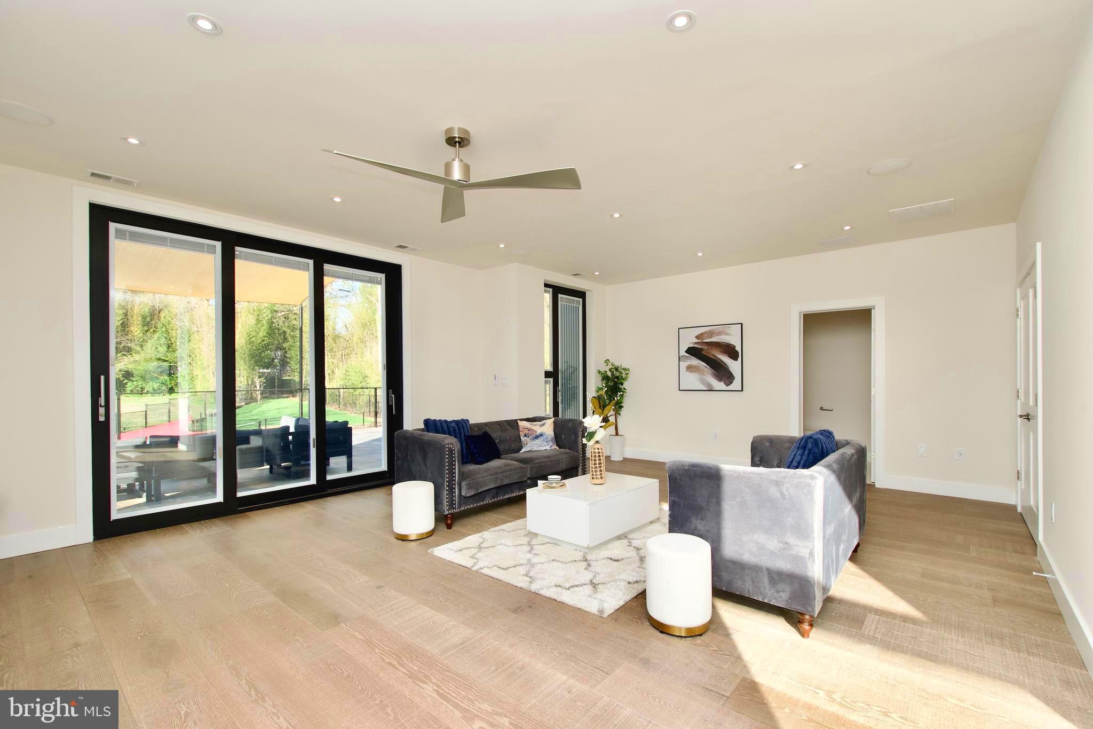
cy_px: 364
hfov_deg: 100.4
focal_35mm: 15
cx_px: 546
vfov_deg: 77.3
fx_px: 455
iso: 320
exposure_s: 1/200
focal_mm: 10
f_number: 7.1
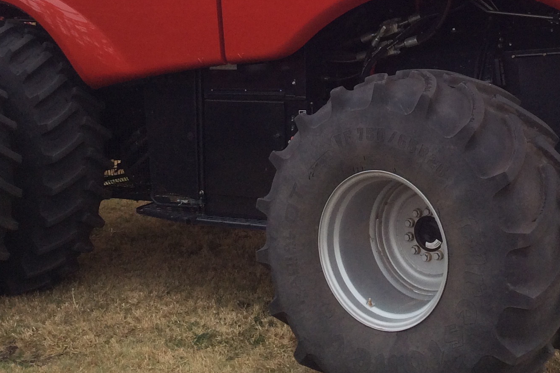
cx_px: 350
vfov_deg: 20.1
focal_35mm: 65
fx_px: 1011
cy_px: -27
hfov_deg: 30.8
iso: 32
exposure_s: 1/386
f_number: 2.4
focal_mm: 3.3
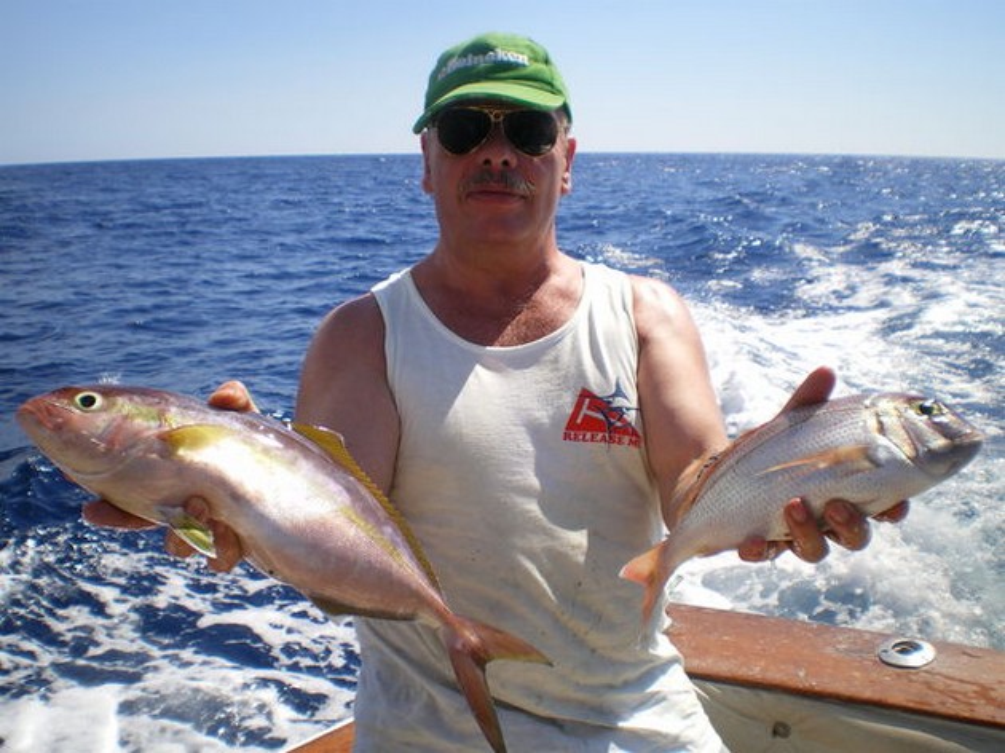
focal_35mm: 36
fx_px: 1045
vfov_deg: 39.6
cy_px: 376
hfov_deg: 51.4
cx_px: 502
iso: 50
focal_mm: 6.3
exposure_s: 1/500
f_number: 4.6
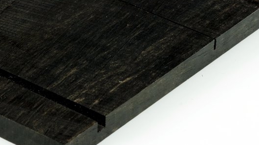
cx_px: 88
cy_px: 23
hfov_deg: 11.8
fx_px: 1257
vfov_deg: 6.6
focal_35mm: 183
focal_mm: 60
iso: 500
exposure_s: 1/15
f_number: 22
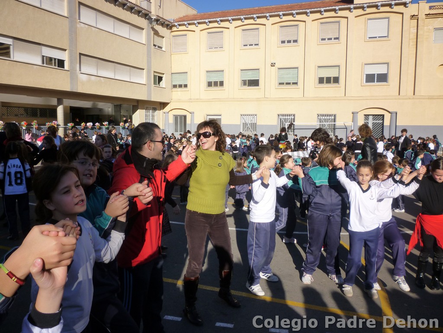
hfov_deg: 61.7
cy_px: 166
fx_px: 371
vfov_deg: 48.2
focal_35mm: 29
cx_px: 222
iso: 125
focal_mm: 5.2
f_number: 4
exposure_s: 1/640
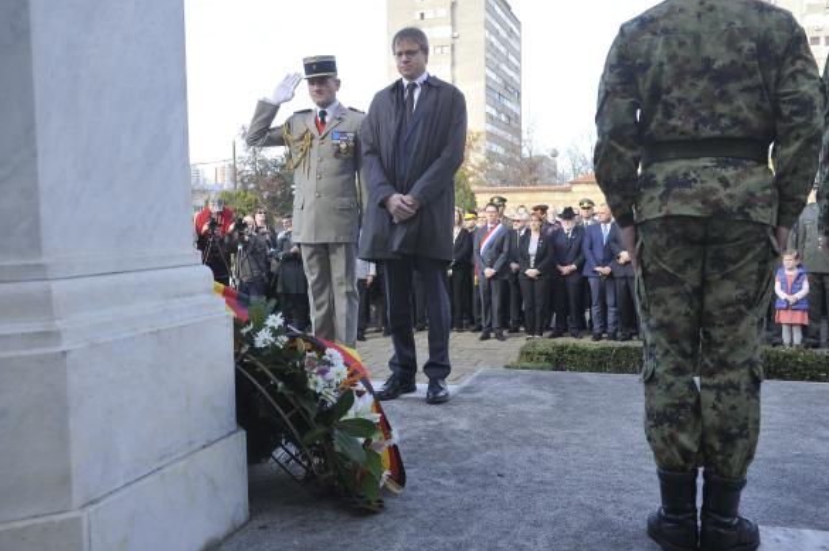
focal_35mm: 35
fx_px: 805
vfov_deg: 37.8
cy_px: 255
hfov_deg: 54.5
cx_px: 429
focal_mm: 32
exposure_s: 1/400
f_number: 4.5
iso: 400
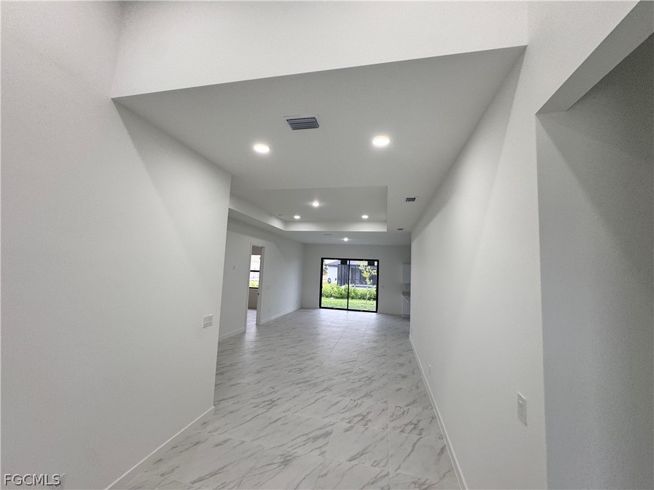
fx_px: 265
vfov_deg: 85.7
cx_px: 327
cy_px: 245
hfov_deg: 102.1
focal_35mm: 14
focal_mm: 2.22
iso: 80
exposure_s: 1/120
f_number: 2.2
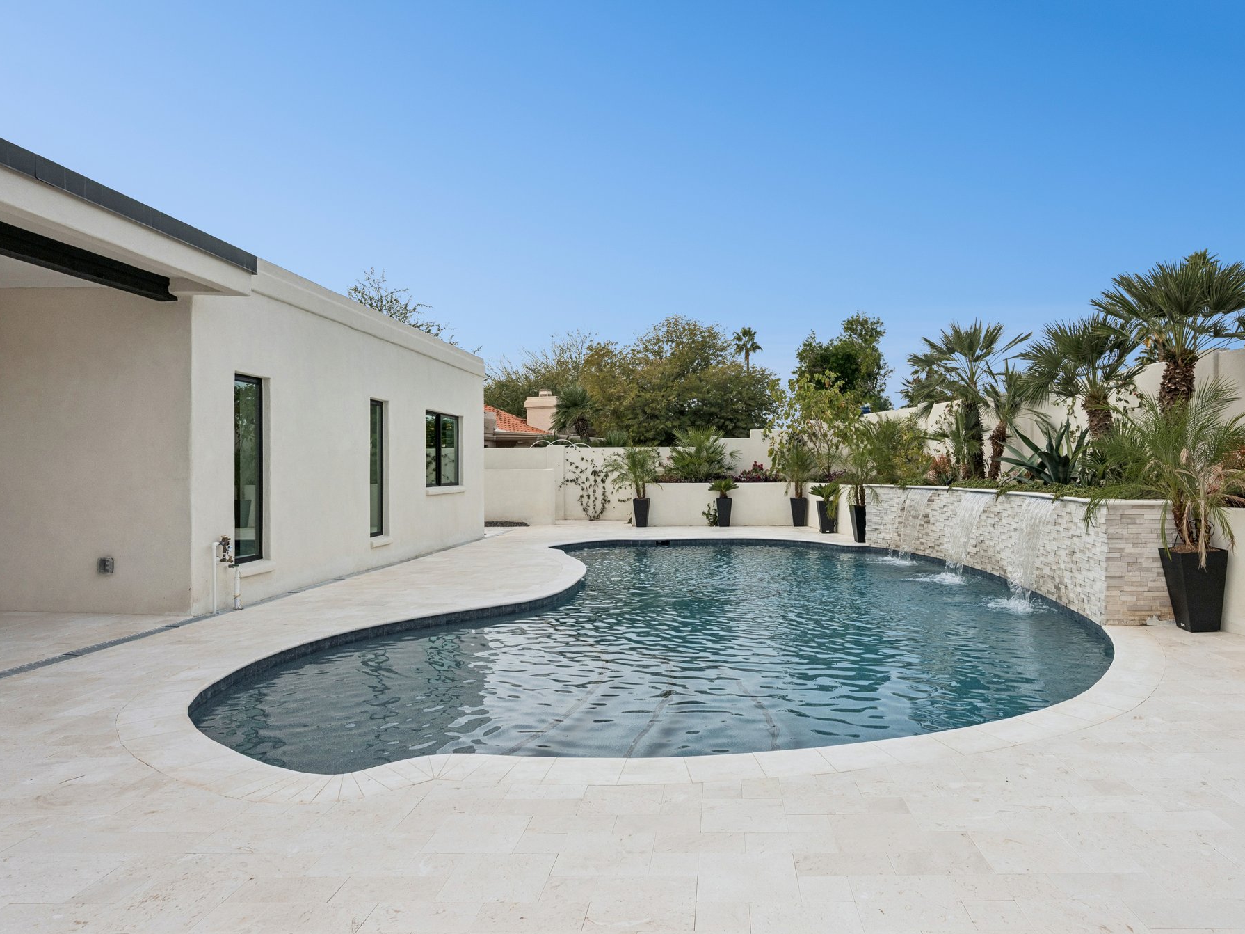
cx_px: 710
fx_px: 791
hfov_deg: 76.0
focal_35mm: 22
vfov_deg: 61.1
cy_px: 464
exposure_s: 1/1250
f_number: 8
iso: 320
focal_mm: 20
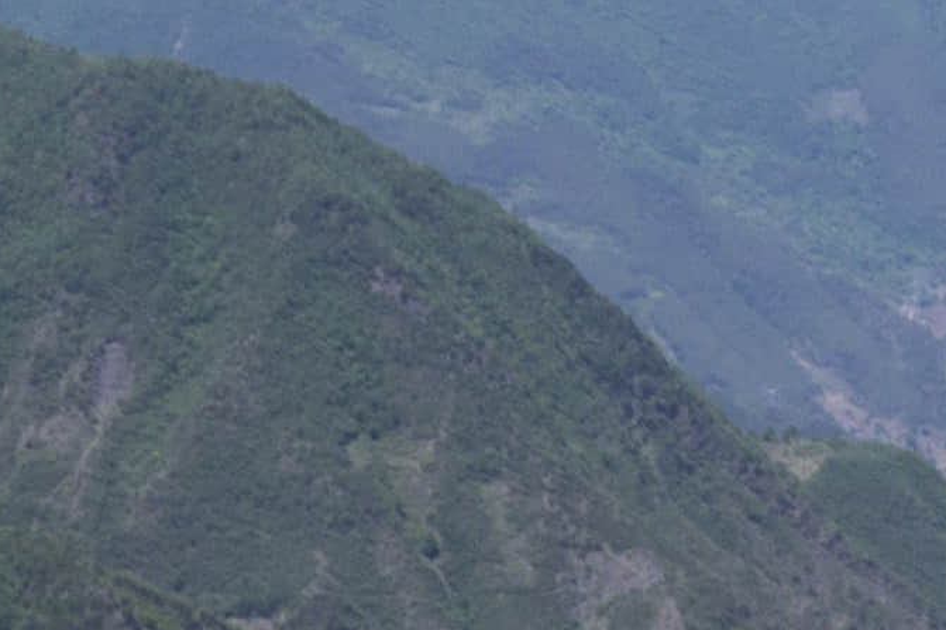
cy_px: -481
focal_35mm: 285
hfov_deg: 7.2
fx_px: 7487
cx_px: 1150
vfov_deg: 4.8
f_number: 16
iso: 160
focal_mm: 20
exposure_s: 1/60
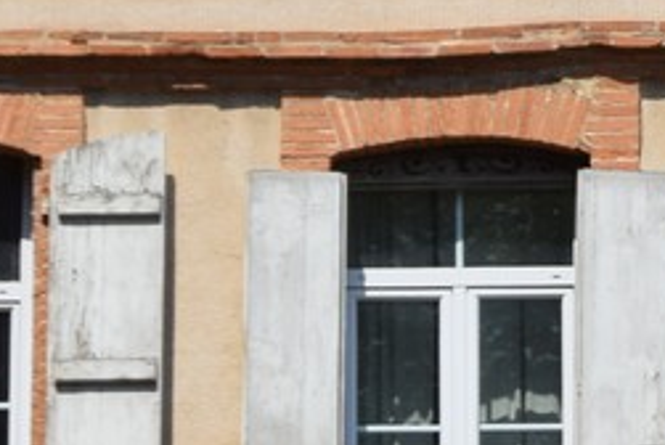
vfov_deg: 3.5
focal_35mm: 394
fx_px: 7286
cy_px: 291
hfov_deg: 5.1
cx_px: 1629
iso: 200
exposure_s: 1/400
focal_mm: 44
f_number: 10
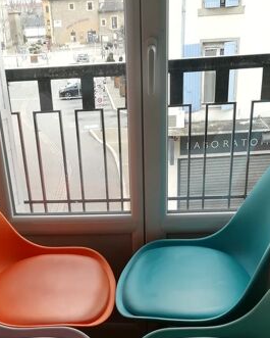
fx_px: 489
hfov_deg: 30.7
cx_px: 99
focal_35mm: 49
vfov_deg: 36.2
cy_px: 289
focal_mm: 3.83
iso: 80
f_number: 2.2
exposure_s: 1/40
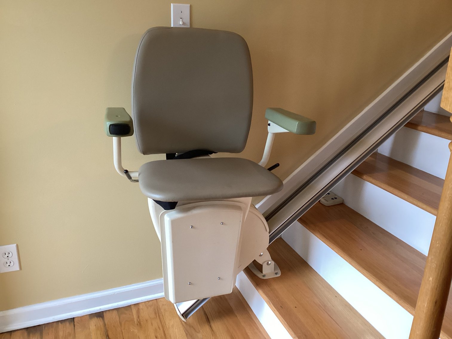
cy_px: 170
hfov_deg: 58.3
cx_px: 226
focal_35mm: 31
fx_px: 405
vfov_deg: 45.4
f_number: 2.4
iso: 200
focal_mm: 3.3
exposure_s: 1/50
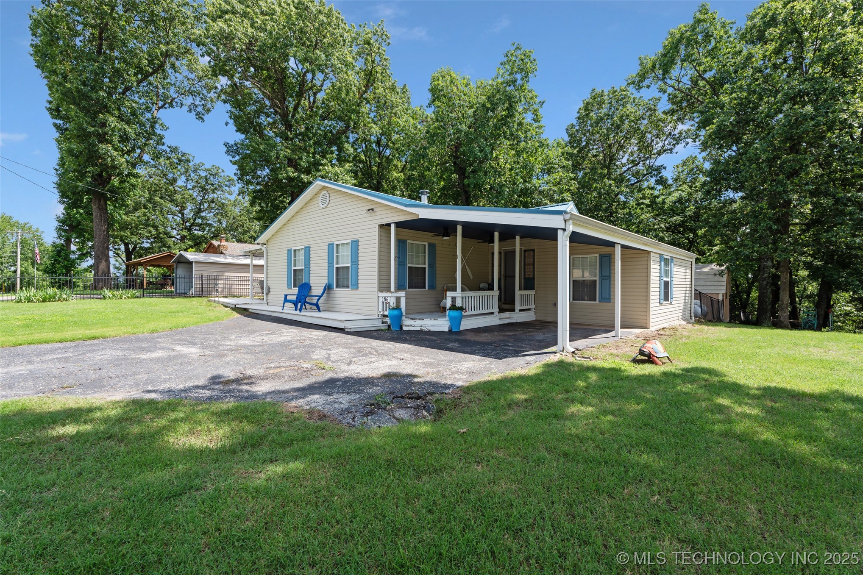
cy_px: 288
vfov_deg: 73.7
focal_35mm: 16
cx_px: 432
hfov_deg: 96.7
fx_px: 383
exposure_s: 1/250
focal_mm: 16
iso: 250
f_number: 8
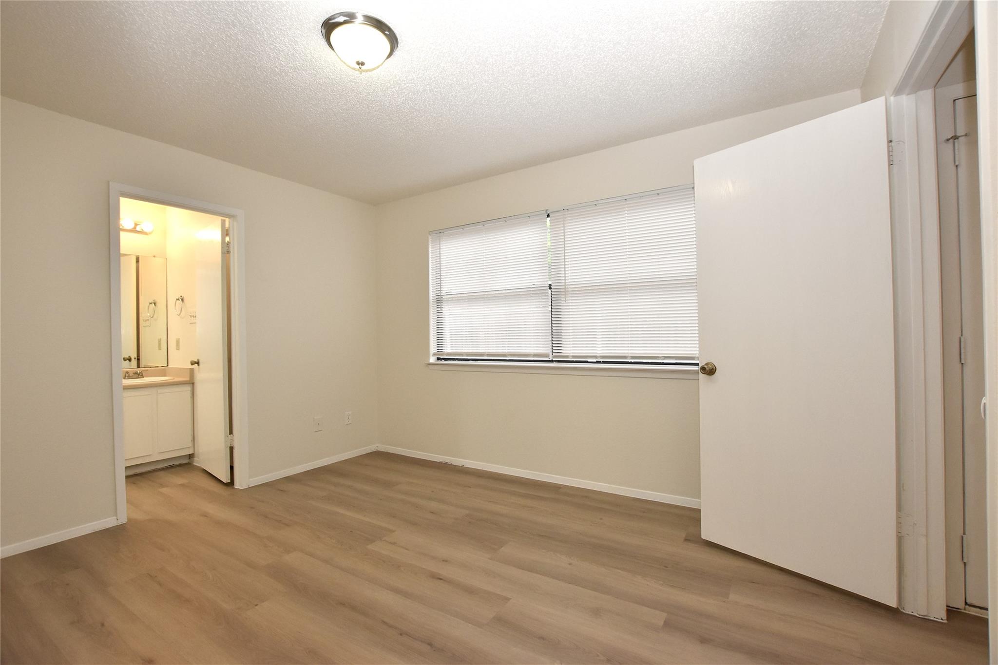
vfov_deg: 77.3
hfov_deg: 100.4
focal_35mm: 15
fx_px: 416
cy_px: 332
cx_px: 499
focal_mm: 10
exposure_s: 1/200
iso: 1100
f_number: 5.6
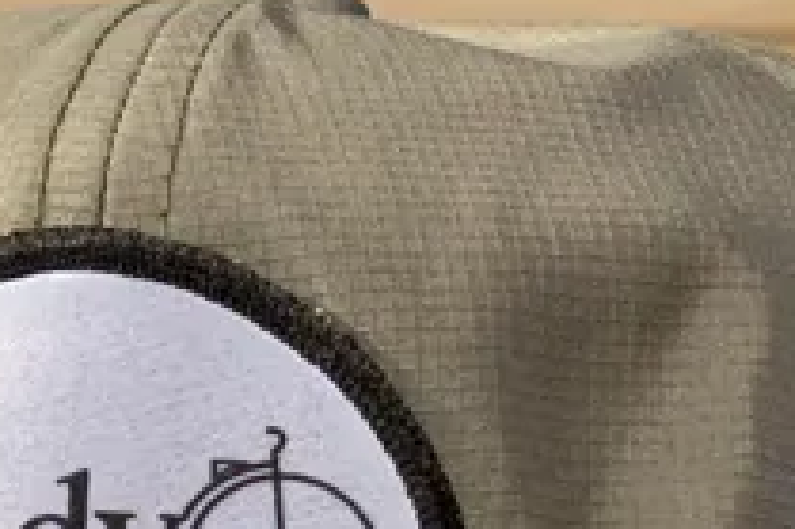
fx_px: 4568
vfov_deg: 6.5
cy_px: 780
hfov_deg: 9.9
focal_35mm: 207
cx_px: 141
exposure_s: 1/60
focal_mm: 6
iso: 200
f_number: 2.4
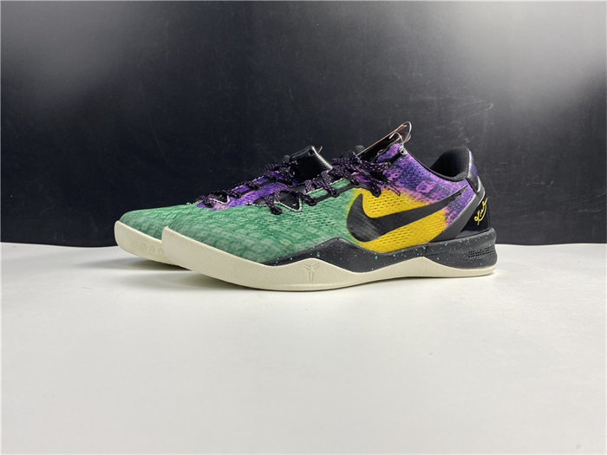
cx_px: 304
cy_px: 228
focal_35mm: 26
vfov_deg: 53.1
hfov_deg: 67.3
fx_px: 456
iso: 50
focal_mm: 4.25
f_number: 1.8
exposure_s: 1/100
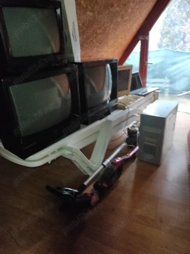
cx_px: 95
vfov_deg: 69.4
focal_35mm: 25
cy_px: 127
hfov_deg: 54.8
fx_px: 183
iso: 496
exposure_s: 1/25
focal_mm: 5.43
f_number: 1.89
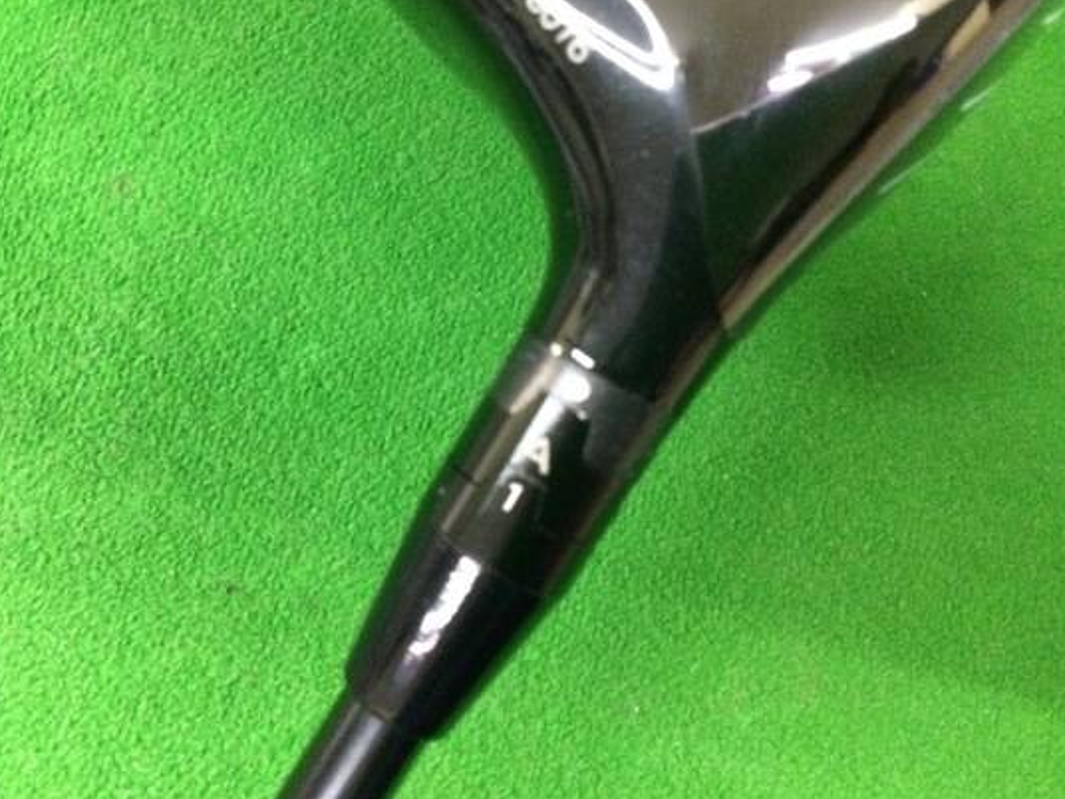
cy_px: 374
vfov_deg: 38.6
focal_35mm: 37
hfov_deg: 49.9
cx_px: 449
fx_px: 1138
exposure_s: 1/20
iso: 200
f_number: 2.4
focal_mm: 3.3
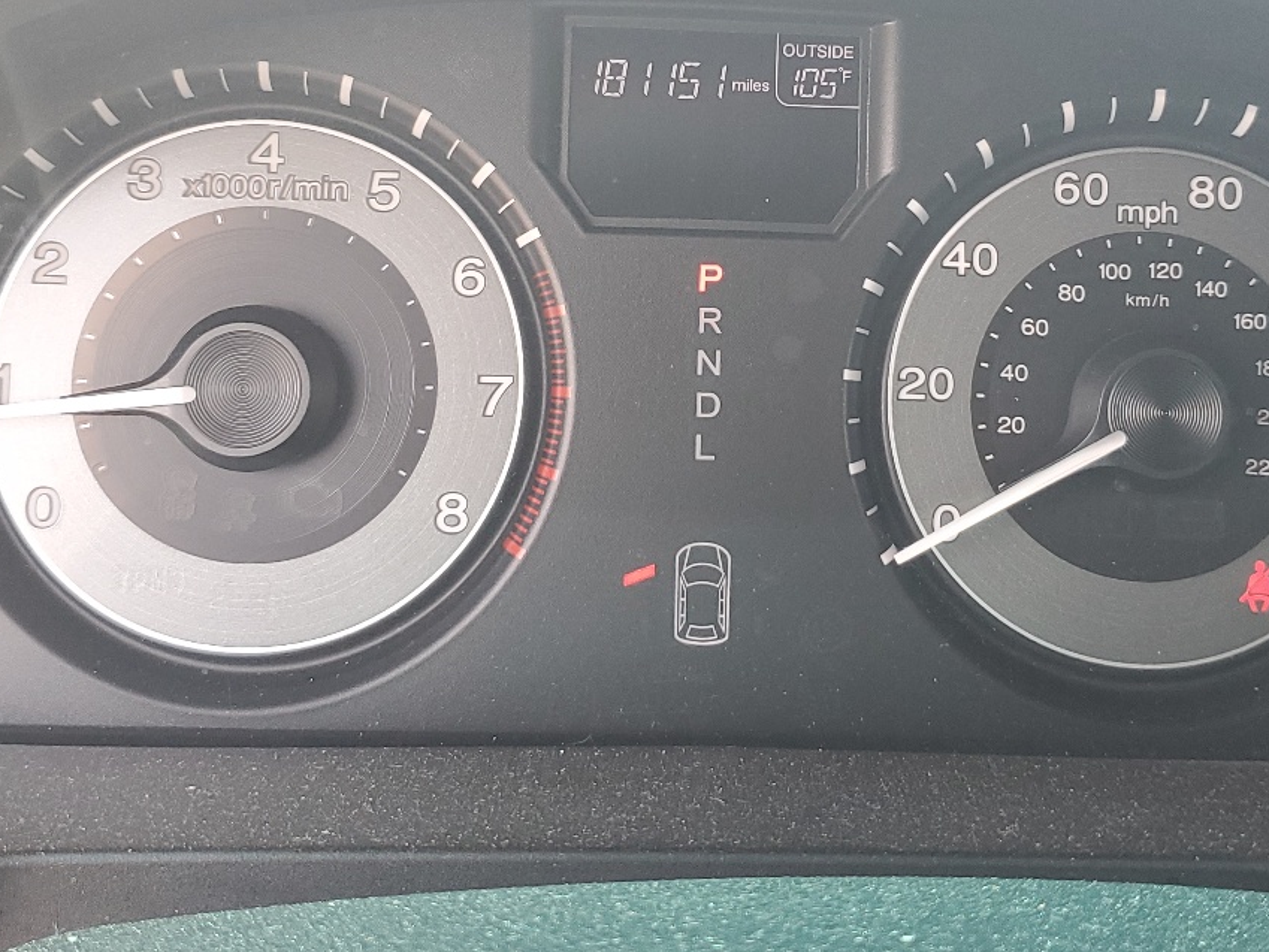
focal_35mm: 49
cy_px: 321
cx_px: 700
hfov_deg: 38.9
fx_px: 1797
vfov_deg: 29.5
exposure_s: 1/120
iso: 75
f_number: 1.5
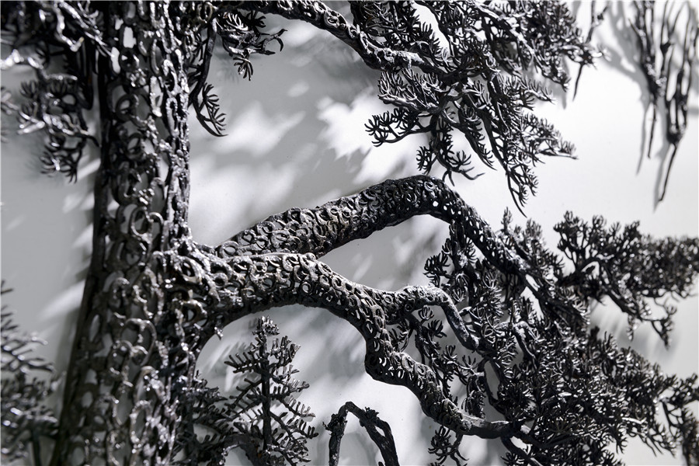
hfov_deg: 28.8
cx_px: 350
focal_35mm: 70
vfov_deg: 19.5
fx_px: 1359
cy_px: 233
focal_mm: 70
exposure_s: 1.3
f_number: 9
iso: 50
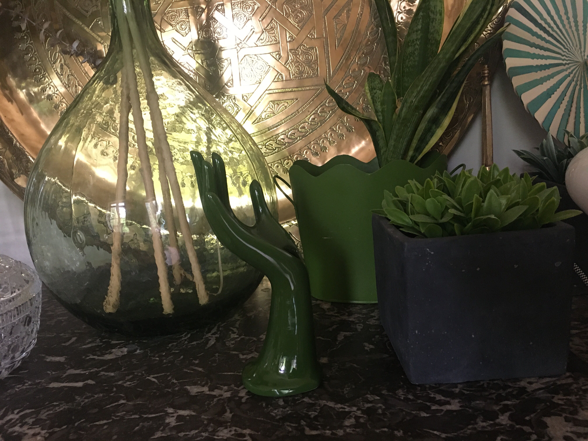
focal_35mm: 29
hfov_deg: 61.7
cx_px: 294
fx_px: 493
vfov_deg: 48.2
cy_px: 220
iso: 200
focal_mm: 4.15
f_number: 2.2
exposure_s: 1/17
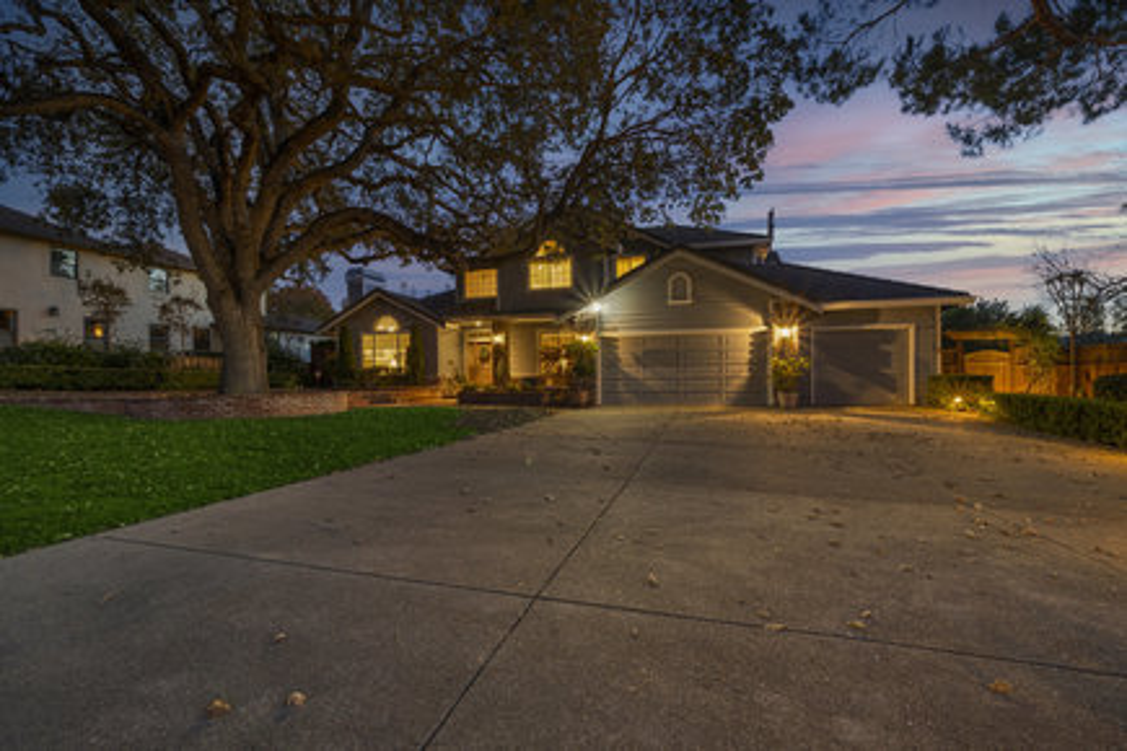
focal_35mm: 15
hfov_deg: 100.4
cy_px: 376
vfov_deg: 77.3
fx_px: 470
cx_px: 564
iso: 400
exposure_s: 10
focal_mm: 15
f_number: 11
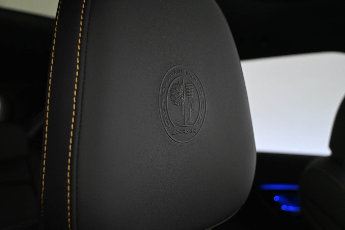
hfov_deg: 43.0
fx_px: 438
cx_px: 172
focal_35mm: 46
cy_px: 115
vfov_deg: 29.4
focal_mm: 30.5
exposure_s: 1/25
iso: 1600
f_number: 4.8
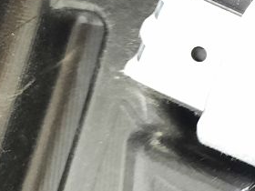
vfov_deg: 13.7
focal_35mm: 107
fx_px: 788
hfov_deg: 15.0
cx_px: 510
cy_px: 17
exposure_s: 1/25
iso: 320
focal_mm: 4.6
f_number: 2
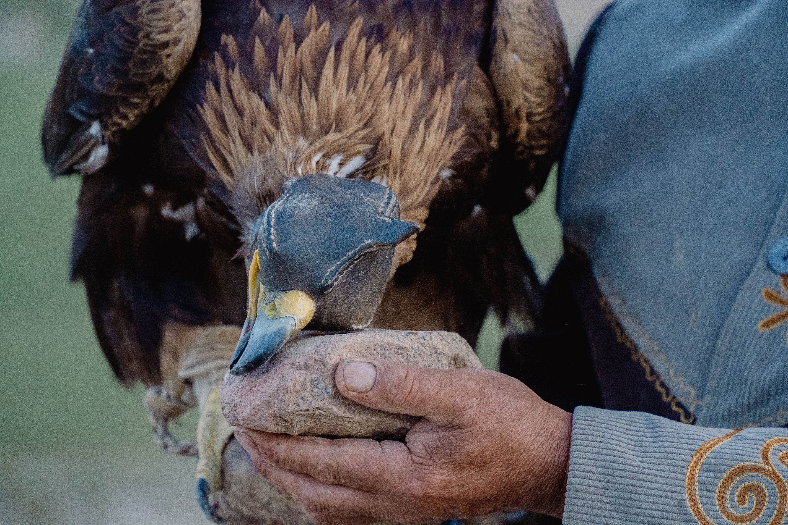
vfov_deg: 7.6
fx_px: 3962
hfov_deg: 11.4
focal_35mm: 181
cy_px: 262
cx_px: 394
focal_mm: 181
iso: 12800
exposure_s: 1/500
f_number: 5.6
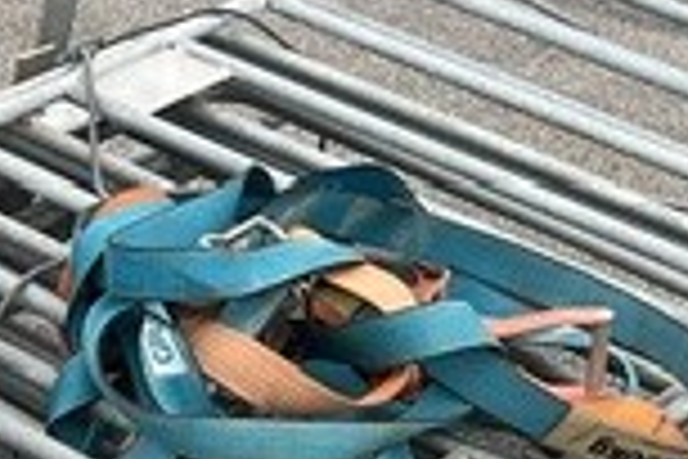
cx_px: -297
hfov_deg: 15.2
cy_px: 734
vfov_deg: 10.4
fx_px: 2408
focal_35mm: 126
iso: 16
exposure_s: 1/770
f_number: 1.8
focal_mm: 3
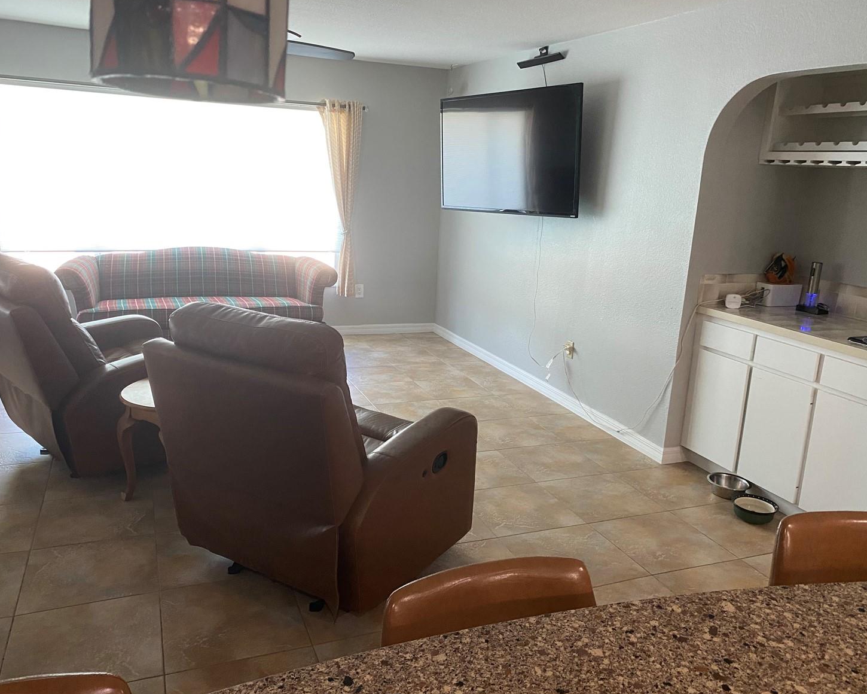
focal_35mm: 28
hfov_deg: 62.2
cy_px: 342
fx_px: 718
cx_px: 440
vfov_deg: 51.5
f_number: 1.8
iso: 200
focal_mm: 4.25
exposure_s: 1/60
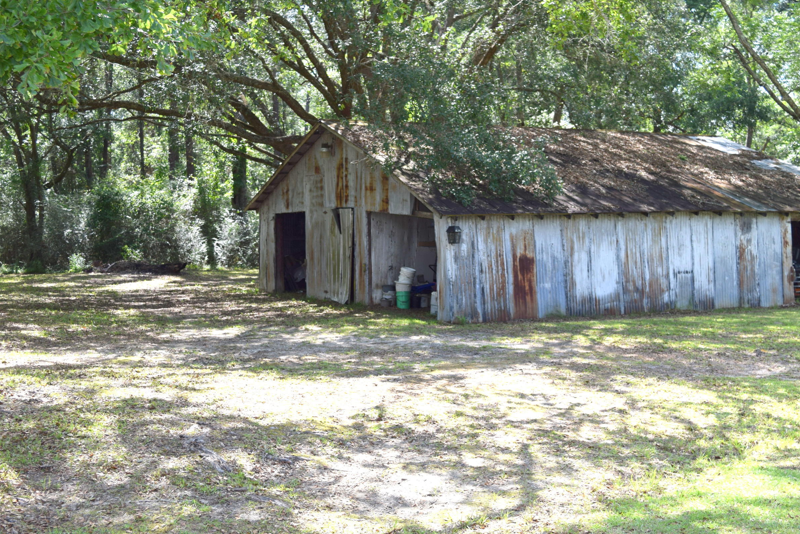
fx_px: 1000
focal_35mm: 45
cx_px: 423
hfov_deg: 43.6
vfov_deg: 29.9
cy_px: 251
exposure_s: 1/160
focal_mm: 24
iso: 100
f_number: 6.3
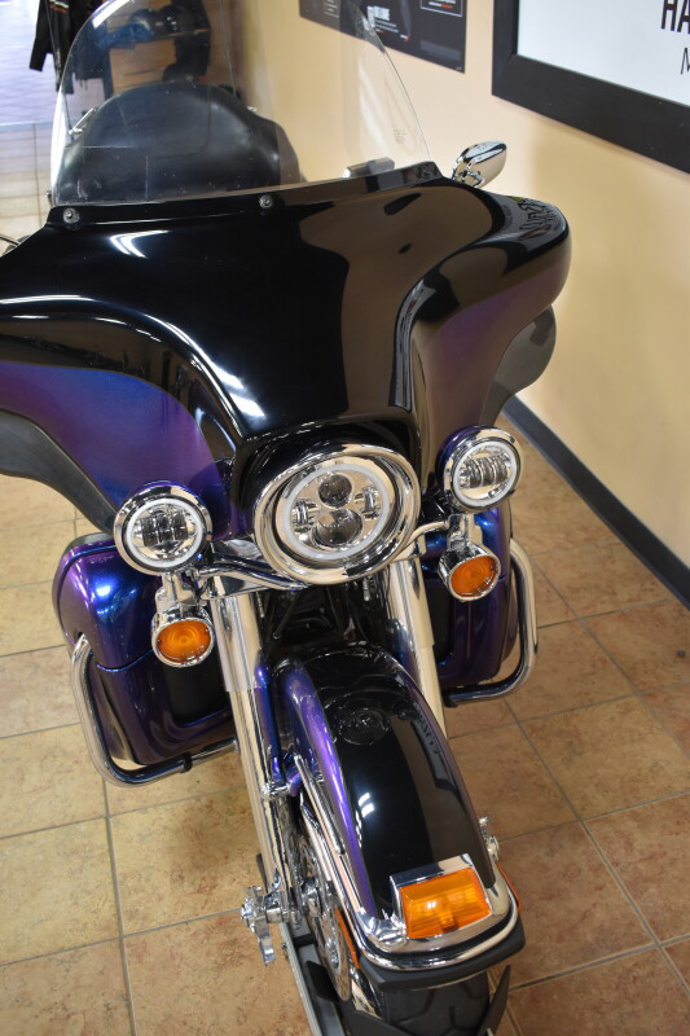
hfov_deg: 36.9
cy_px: 518
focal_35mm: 36
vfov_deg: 53.1
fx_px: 1035
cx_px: 345
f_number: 3.8
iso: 1100
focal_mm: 24
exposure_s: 1/60
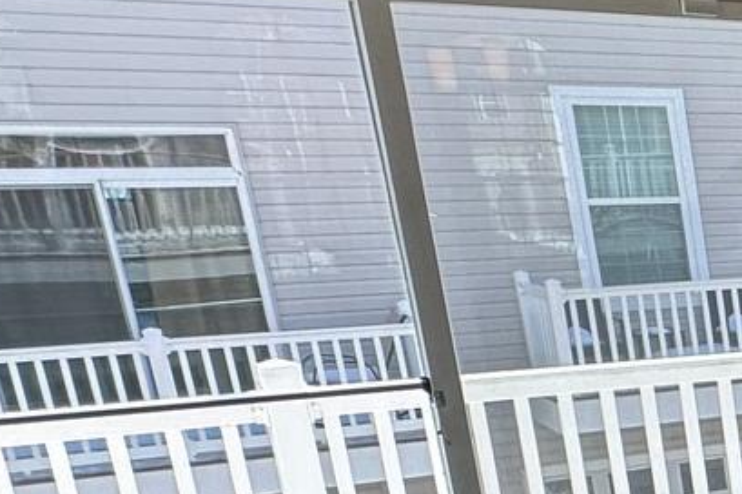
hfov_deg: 18.4
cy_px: 588
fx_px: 1503
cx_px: 1482
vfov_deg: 17.8
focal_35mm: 73
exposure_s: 1/192
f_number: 2.2
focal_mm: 2.22
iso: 40
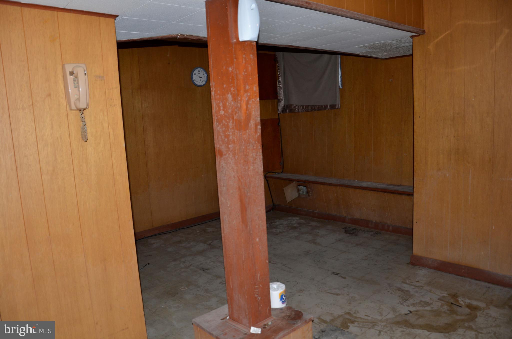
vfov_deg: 47.7
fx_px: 383
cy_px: 170
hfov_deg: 67.5
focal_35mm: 27
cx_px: 256
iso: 400
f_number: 4
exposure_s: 1/60
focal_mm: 18
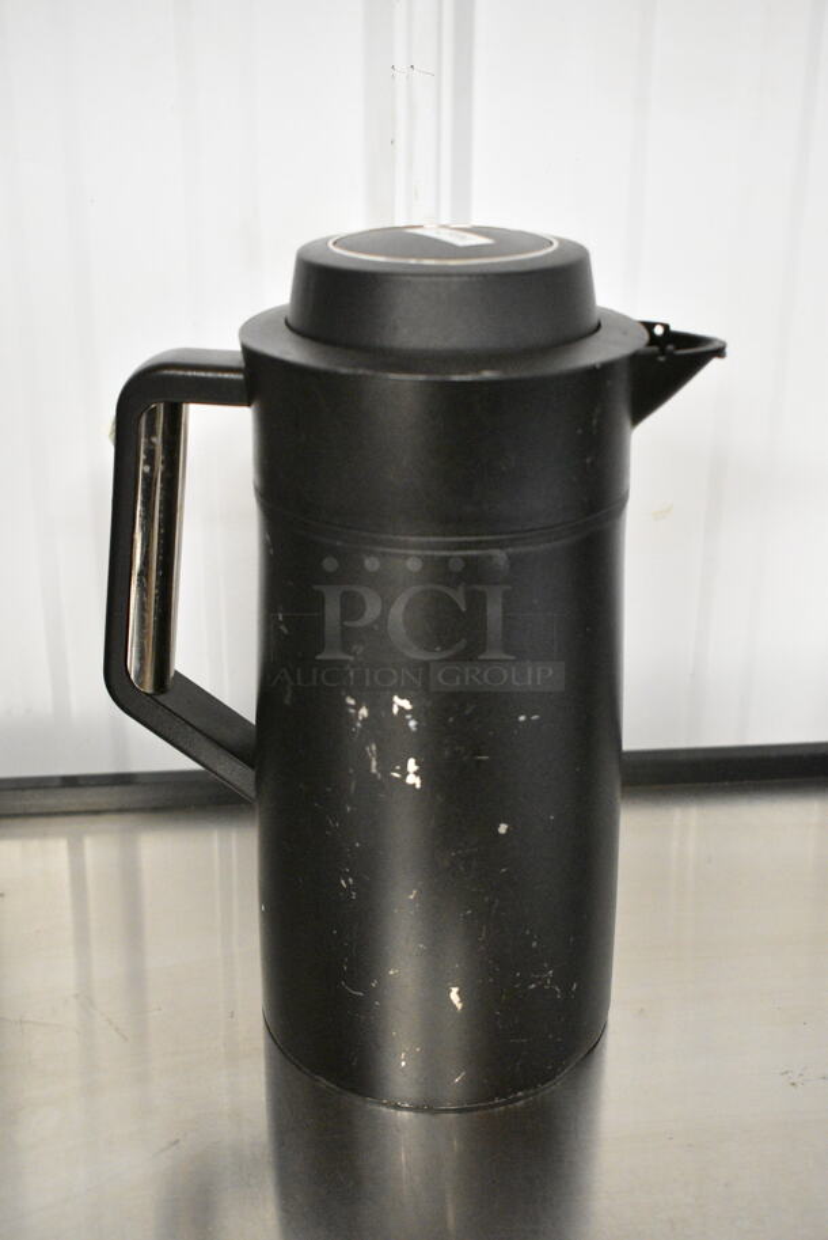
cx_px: 414
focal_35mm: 42
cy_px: 620
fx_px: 1447
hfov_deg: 31.9
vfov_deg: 46.4
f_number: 5
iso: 6400
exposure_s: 1/160
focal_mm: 28
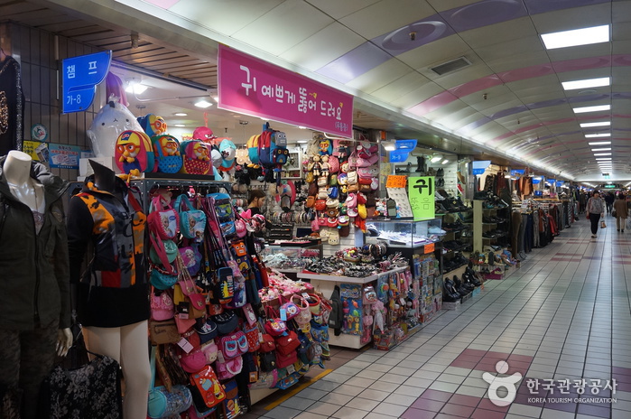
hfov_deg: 59.6
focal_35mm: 32
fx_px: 551
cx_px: 316
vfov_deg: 41.6
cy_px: 210
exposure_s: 1/160
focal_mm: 21
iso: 500
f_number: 4
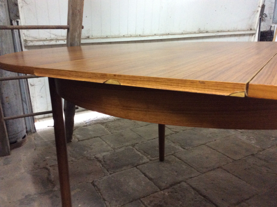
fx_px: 256
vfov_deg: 44.1
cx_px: 138
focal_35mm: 32
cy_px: 104
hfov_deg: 56.9
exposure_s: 1/17
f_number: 2.4
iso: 250
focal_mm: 3.3
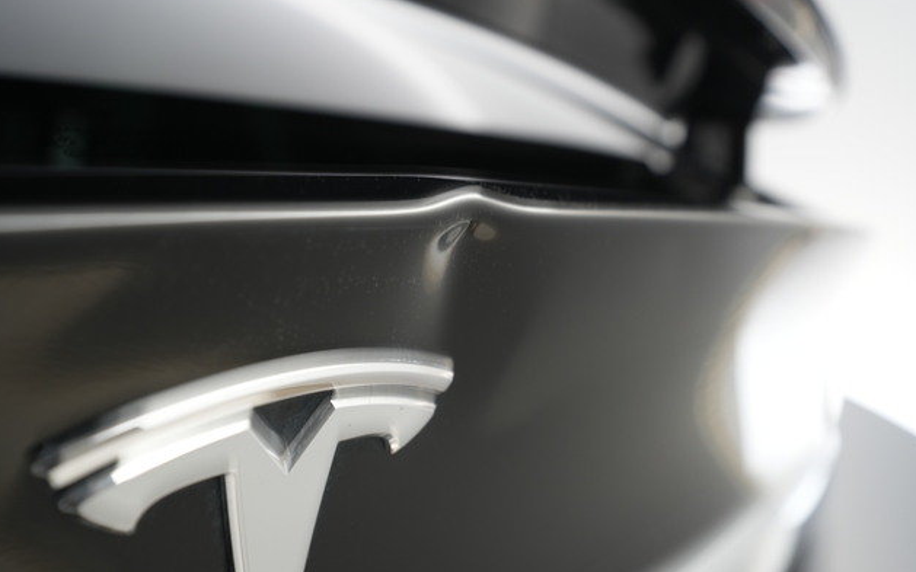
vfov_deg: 43.1
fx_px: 724
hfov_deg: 64.6
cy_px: 306
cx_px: 456
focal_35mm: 29
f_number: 4
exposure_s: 1/4
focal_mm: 28
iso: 100
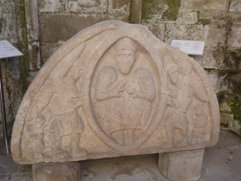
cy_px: 90
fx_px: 244
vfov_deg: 40.7
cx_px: 120
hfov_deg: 52.6
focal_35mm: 35
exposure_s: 1/60
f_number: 3.1
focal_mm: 6.3
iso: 80
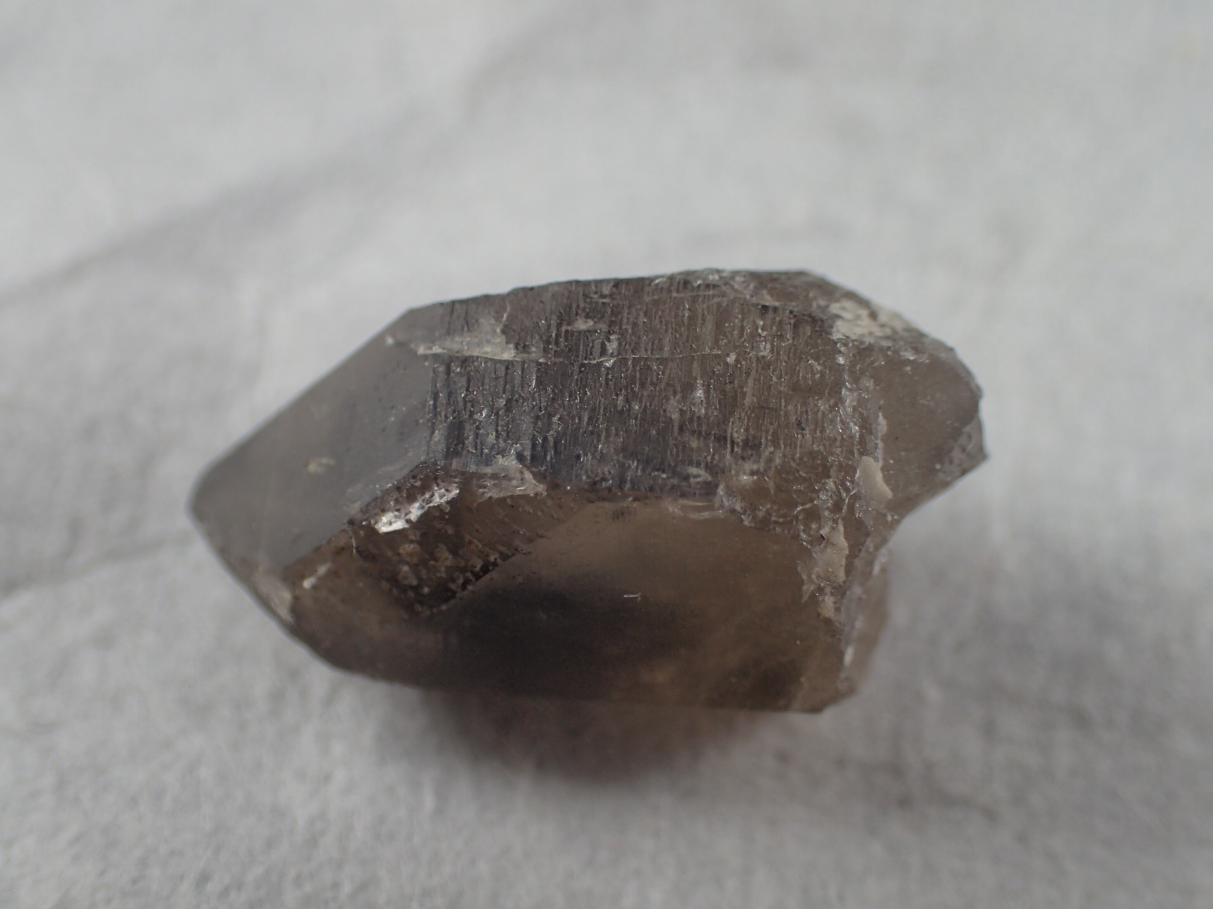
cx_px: 606
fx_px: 1717
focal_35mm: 49
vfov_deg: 29.7
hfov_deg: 38.9
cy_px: 454
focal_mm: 8.99
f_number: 3.2
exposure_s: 1/200
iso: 125
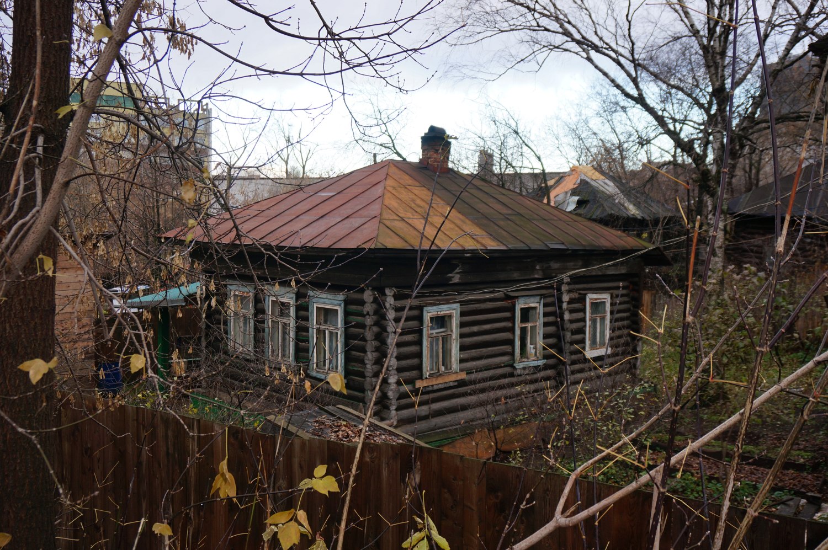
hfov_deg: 55.2
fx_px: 793
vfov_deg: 38.3
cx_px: 414
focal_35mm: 34
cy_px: 275
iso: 100
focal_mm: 23
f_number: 5
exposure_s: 1/60
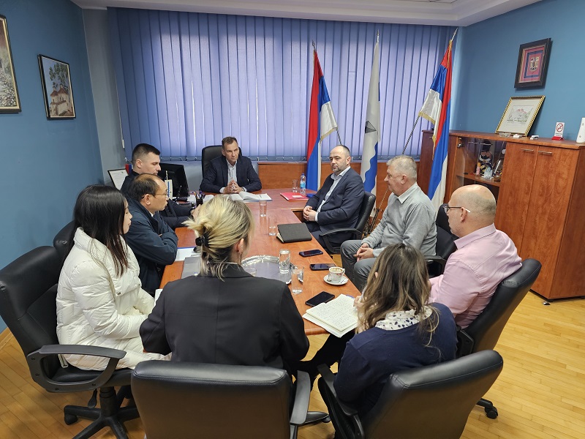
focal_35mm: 23
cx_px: 292
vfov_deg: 58.9
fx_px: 389
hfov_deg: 73.9
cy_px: 220
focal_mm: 6.3
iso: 320
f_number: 1.7
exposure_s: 1/100
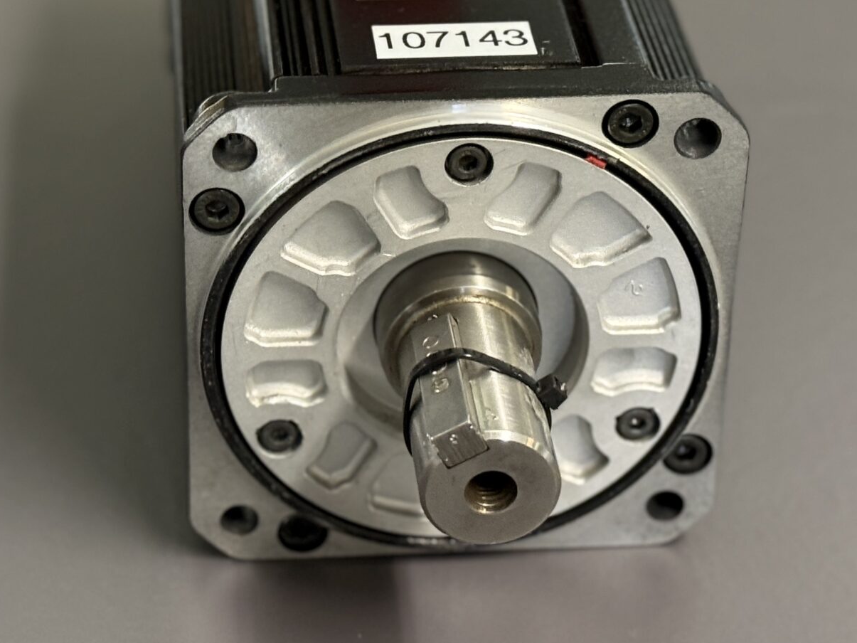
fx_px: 2525
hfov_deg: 19.2
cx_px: 289
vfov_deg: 14.4
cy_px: 90
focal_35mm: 102
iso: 250
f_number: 1.78
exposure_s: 1/33
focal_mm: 6.76
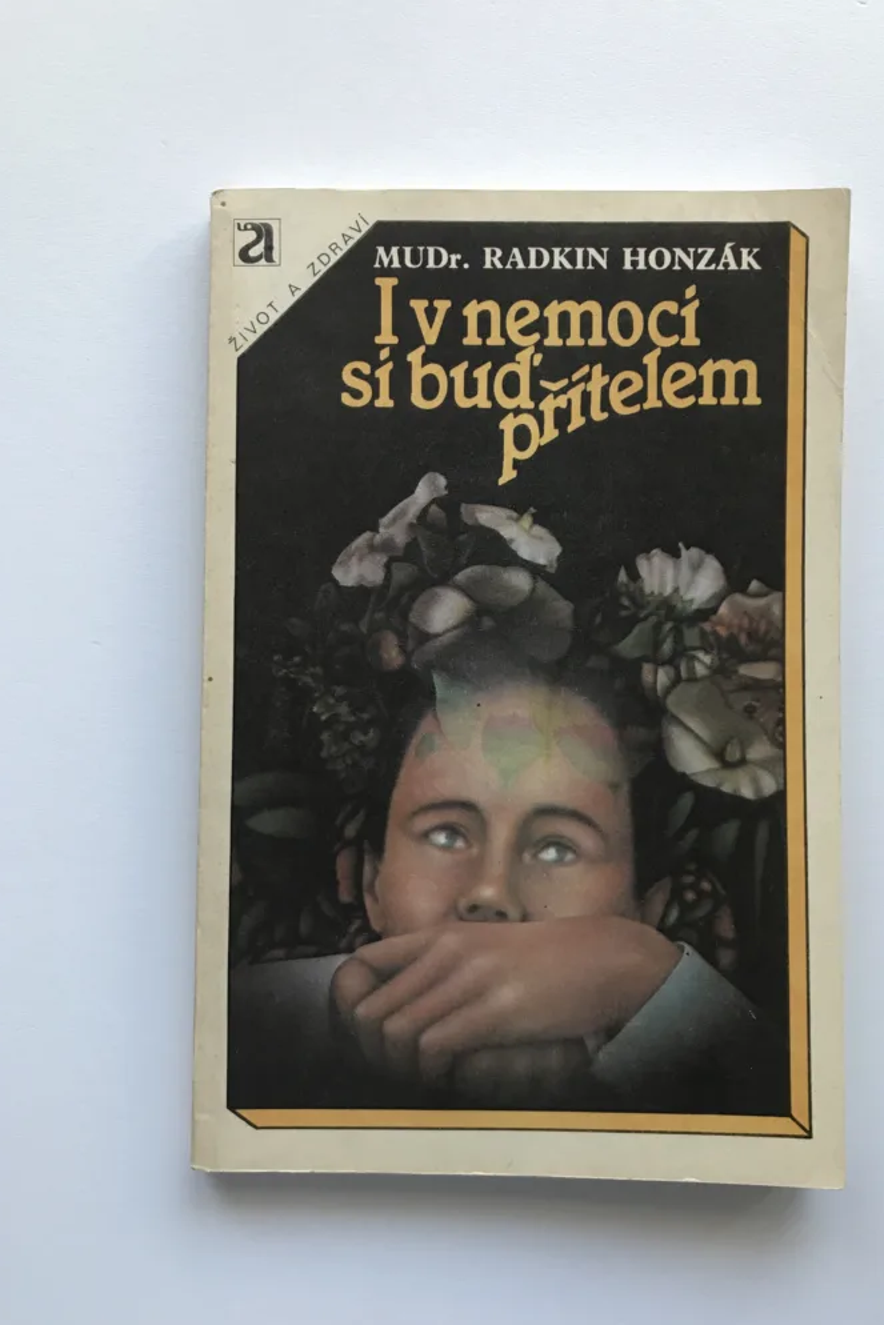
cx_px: 480
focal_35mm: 30
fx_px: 1105
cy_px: 680
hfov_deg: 43.6
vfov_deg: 61.9
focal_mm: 3.99
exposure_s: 1/33
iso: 20
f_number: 1.8
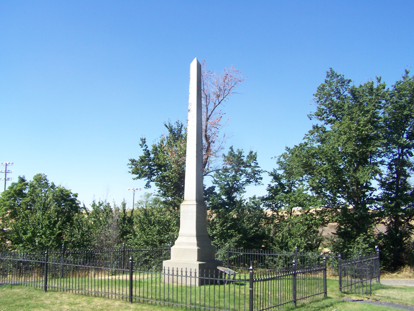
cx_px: 207
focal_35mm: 38
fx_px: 454
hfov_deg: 49.0
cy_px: 156
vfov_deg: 37.7
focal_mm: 6.3
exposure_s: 1/250
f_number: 4
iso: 64
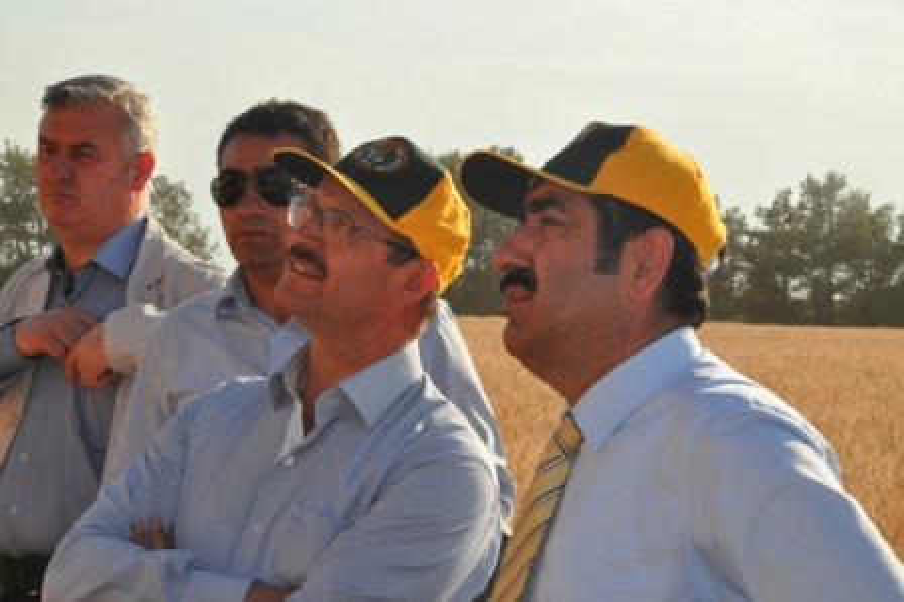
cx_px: 452
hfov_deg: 14.9
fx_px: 3463
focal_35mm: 138
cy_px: 301
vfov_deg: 9.9
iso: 1250
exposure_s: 1/200
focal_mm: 92
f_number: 36
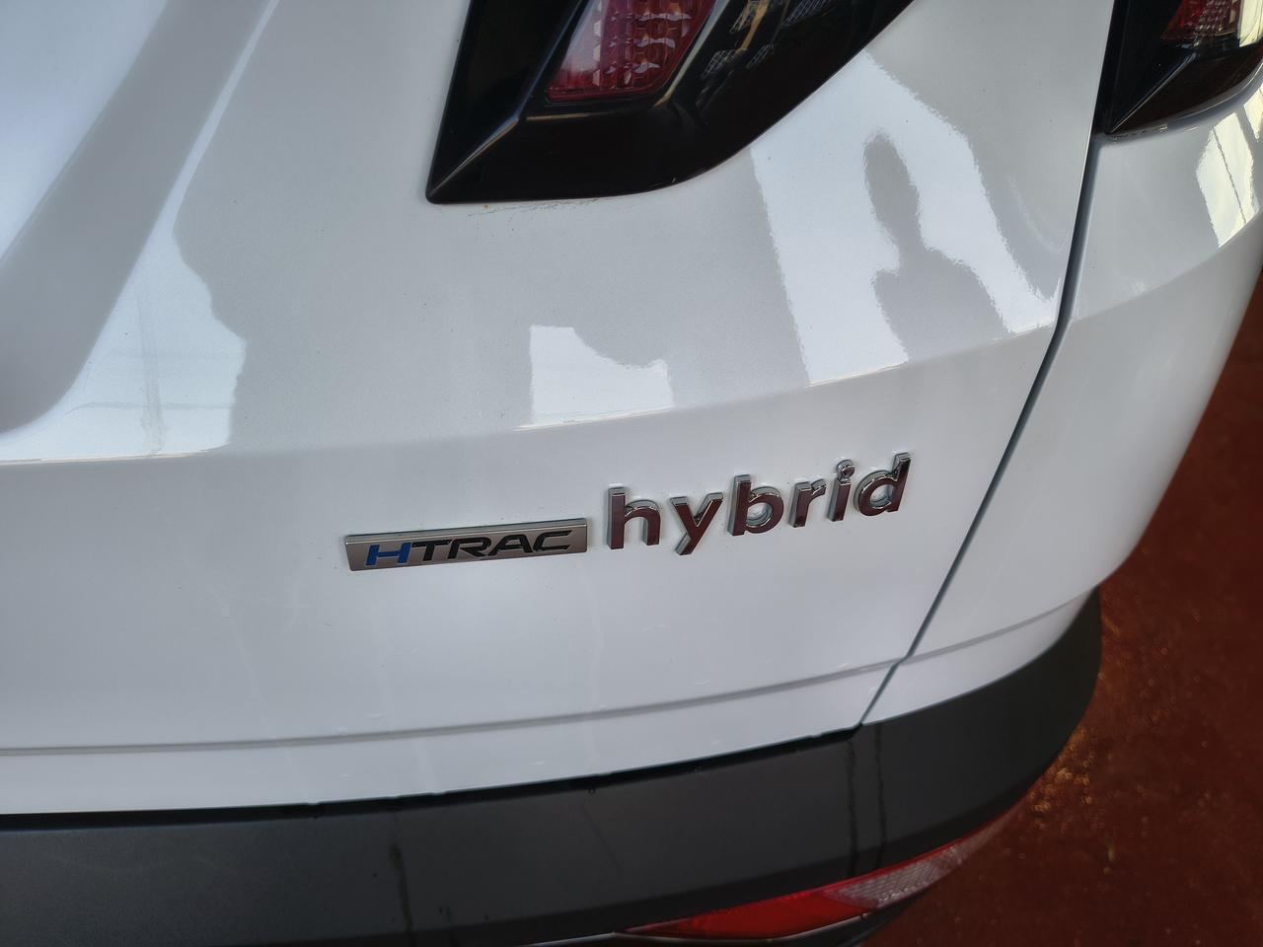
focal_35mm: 24
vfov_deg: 56.8
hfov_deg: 71.6
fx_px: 876
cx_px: 632
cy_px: 474
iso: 100
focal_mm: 5.56
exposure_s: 1/257
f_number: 1.8
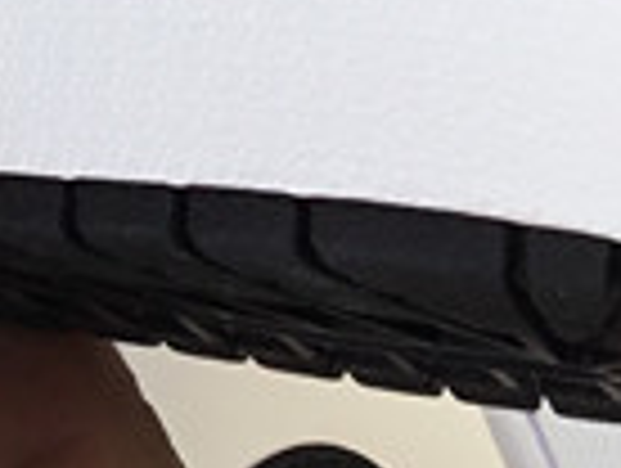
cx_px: -472
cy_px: -529
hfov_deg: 9.3
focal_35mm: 202
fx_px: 3630
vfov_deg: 7.1
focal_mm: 3.3
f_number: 2.4
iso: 25
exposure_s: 1/426
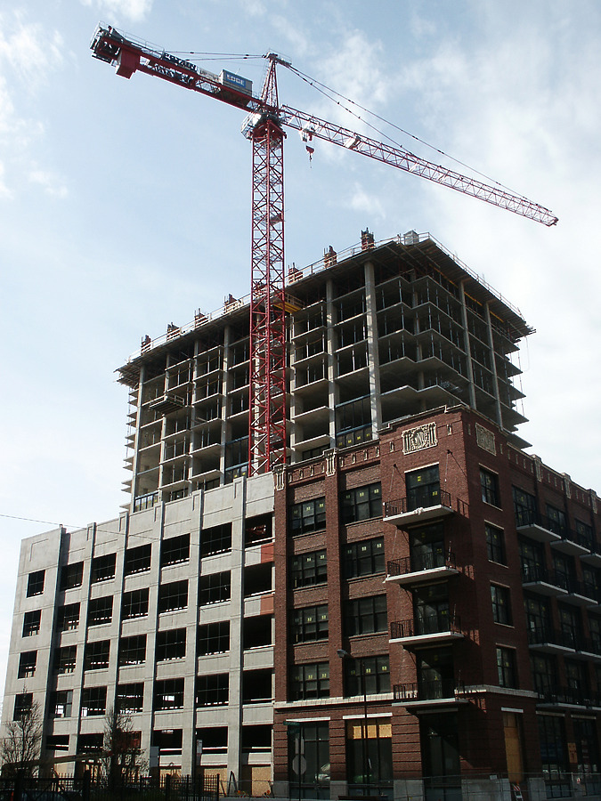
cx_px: 300
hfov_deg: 40.7
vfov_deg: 52.6
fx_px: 810
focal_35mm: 35
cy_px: 400
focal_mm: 7.18
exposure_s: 1/250
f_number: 6.7
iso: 64
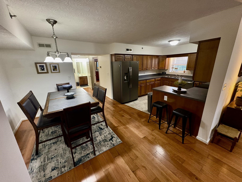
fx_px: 98
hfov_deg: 102.1
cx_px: 121
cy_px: 91
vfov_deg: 85.7
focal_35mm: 14
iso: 640
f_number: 2.2
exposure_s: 1/60
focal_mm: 2.22
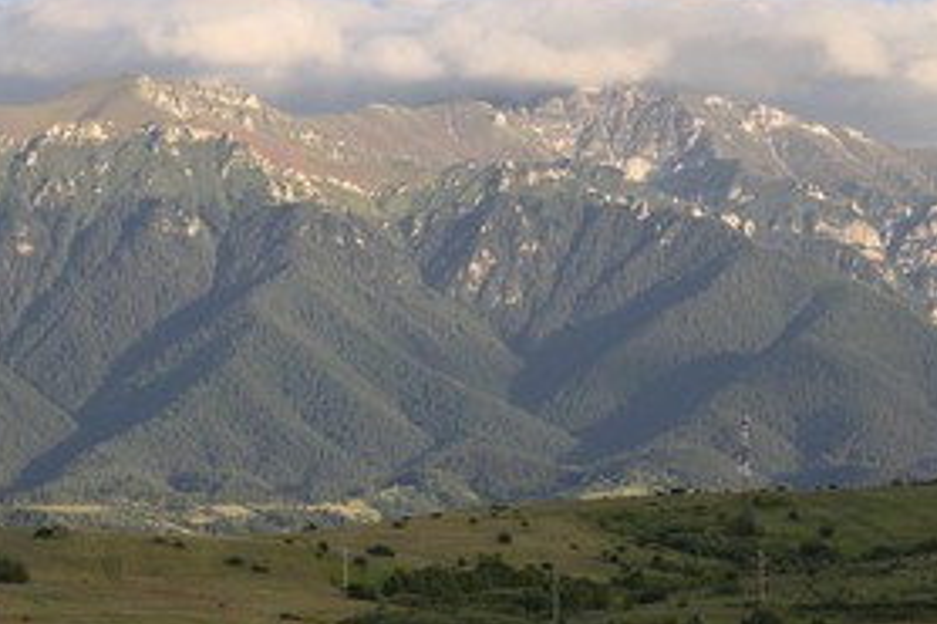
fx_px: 5306
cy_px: 324
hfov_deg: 10.1
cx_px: 310
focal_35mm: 204
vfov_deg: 6.7
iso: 800
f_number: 11
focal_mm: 135
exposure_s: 1/200
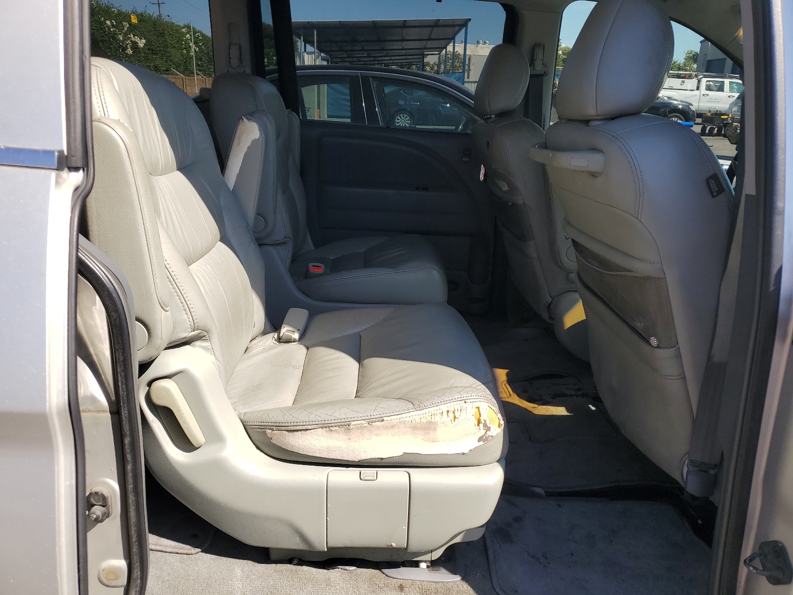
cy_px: 298
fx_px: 596
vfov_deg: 53.1
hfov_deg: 67.3
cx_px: 396
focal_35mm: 26
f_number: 1.5
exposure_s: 1/1429
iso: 50
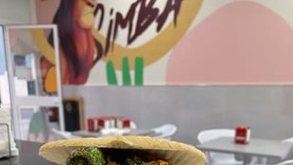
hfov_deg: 51.6
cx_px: 145
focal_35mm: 39
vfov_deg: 28.2
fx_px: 303
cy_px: 171
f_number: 1.6
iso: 125
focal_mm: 4.2
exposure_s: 1/50
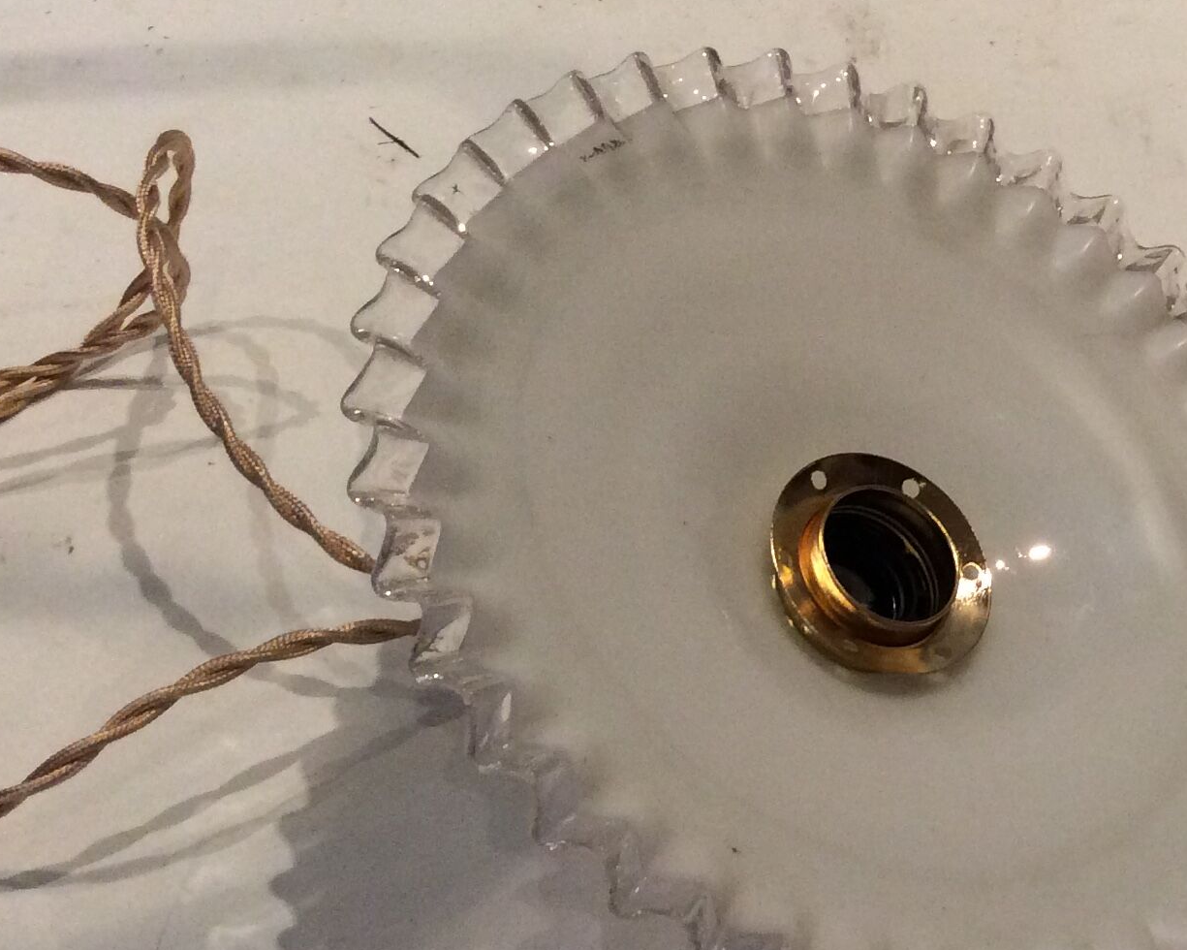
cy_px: 544
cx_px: 1026
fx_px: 2319
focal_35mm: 66
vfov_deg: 23.1
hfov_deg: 27.8
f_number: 2.4
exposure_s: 1/25
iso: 160
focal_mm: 3.3
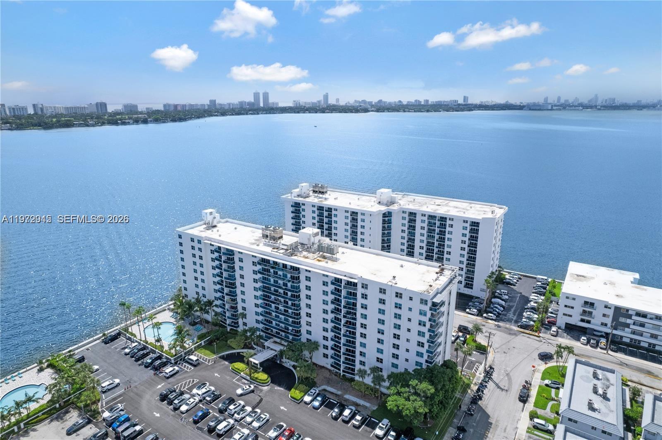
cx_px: 331
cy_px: 220
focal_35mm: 22
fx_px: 404
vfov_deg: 57.2
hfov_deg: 78.6
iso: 200
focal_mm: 8.38
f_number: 2.8
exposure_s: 1/6000
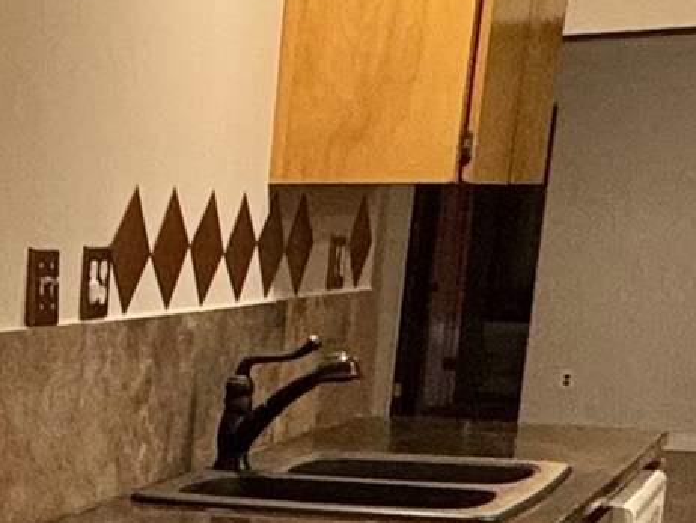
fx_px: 1871
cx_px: -508
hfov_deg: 17.6
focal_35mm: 93
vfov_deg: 15.1
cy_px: 699
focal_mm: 2.22
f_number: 2.2
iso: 200
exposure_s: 1/120
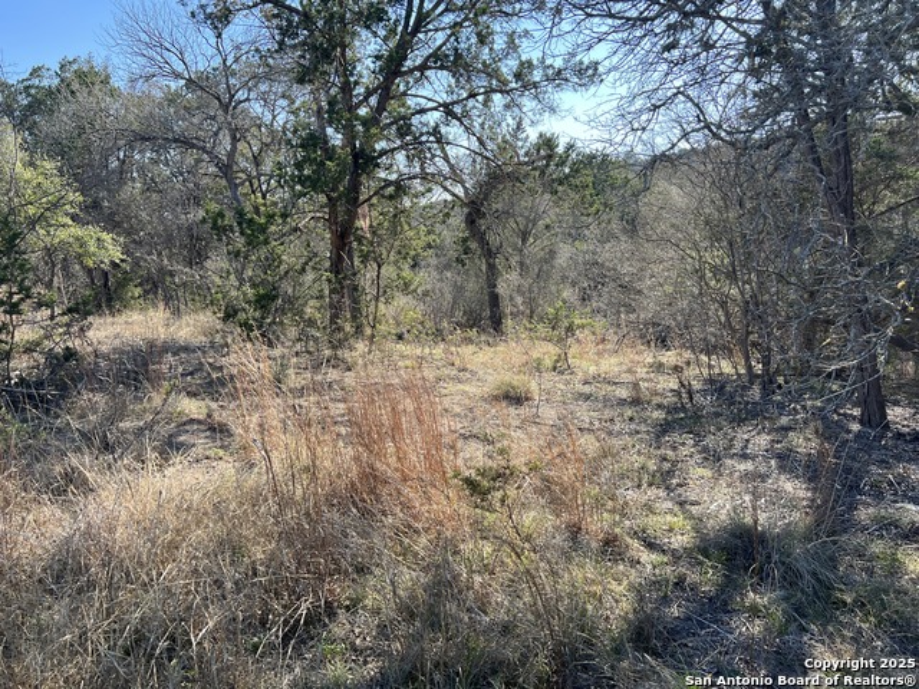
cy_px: 344
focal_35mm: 26
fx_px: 690
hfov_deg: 67.3
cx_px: 460
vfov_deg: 53.1
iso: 50
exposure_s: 1/949
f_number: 1.5
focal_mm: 5.7
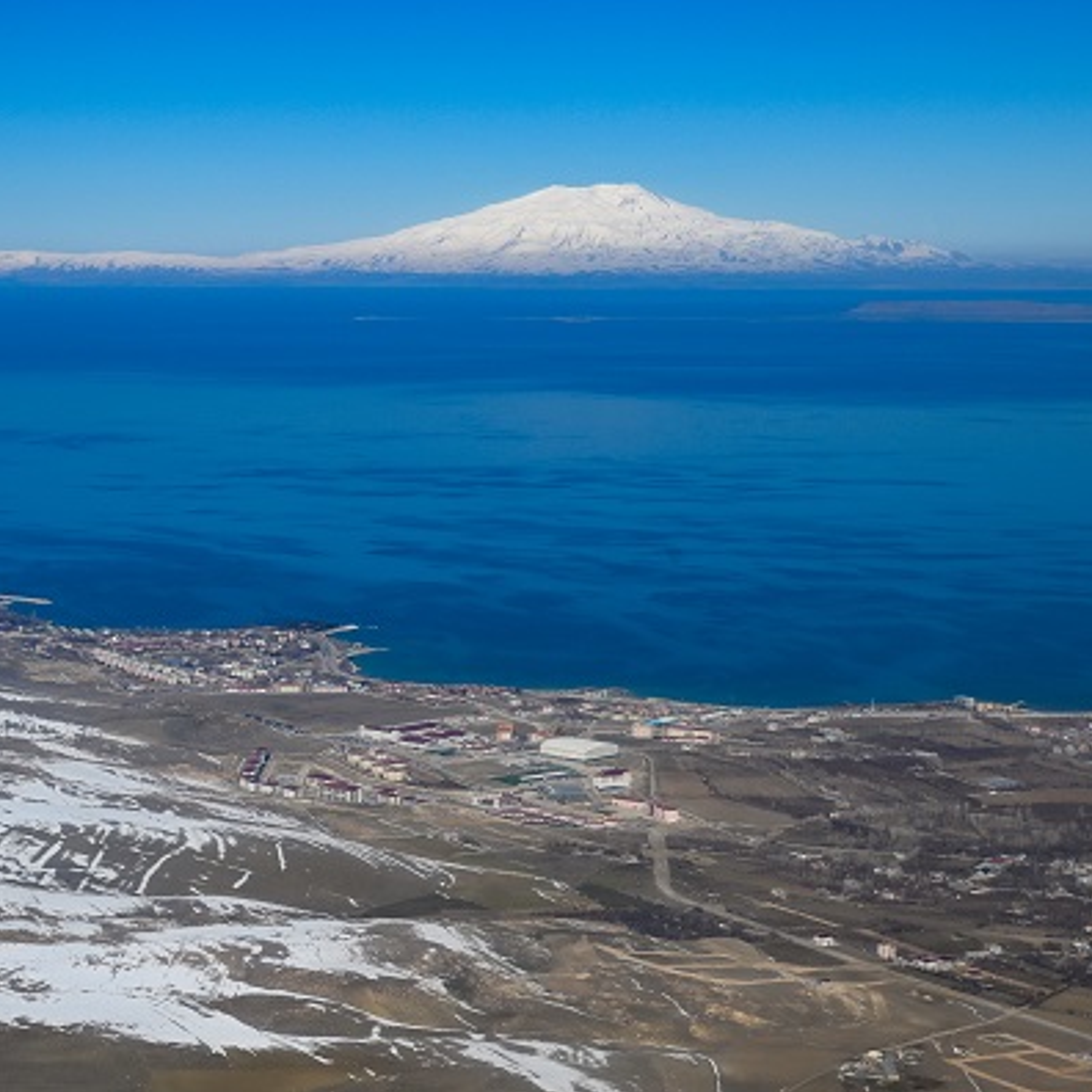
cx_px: 449
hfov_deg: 25.7
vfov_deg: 25.7
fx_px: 2391
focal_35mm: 67
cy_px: 543
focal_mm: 52
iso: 250
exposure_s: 1/1600
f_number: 9
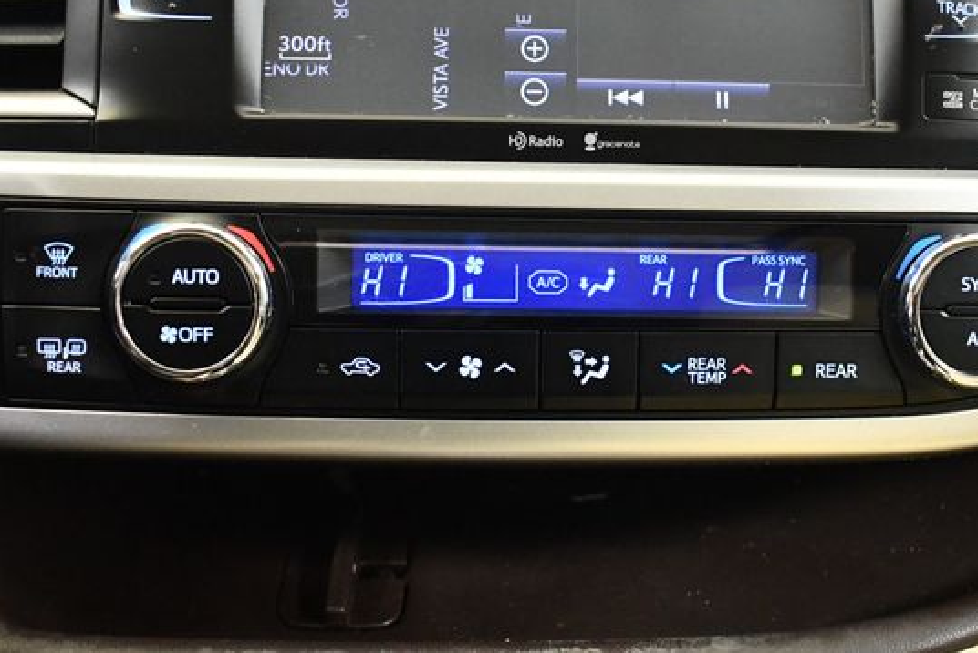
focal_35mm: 43
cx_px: 494
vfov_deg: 31.2
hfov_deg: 45.4
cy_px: 316
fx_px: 1169
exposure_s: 1/60
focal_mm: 18
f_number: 3.5
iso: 4500
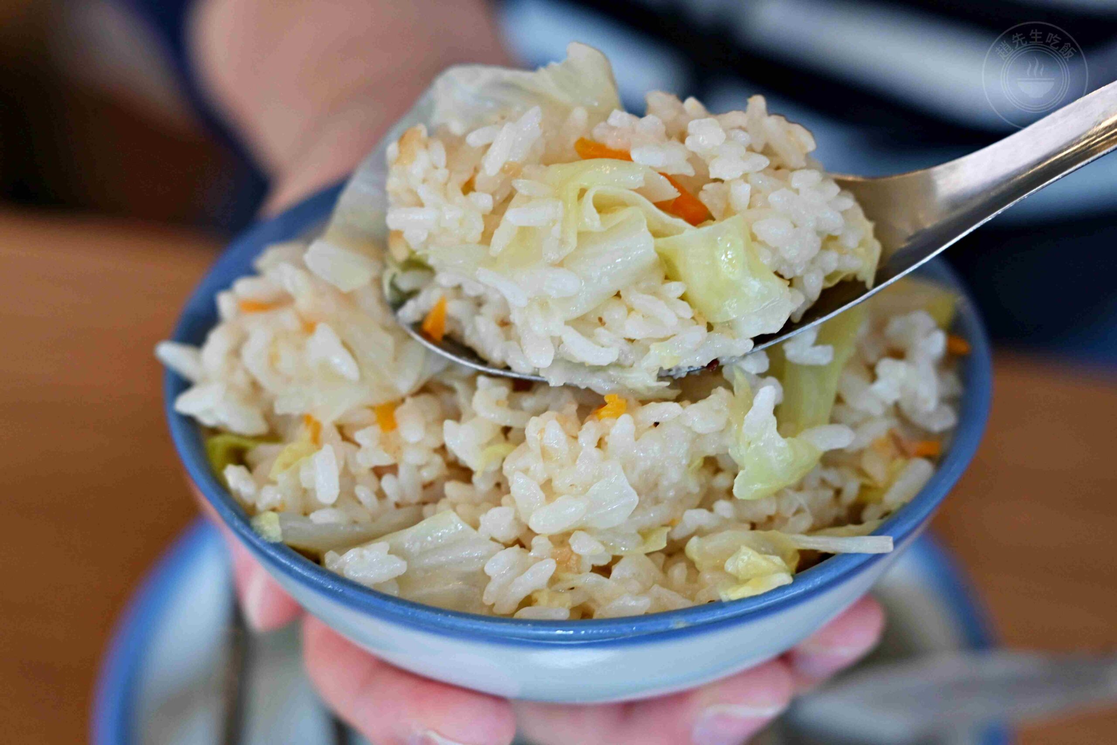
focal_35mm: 75
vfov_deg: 18.2
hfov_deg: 27.0
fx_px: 2327
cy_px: 372
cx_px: 558
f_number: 3.2
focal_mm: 50
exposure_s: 1/200
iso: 450
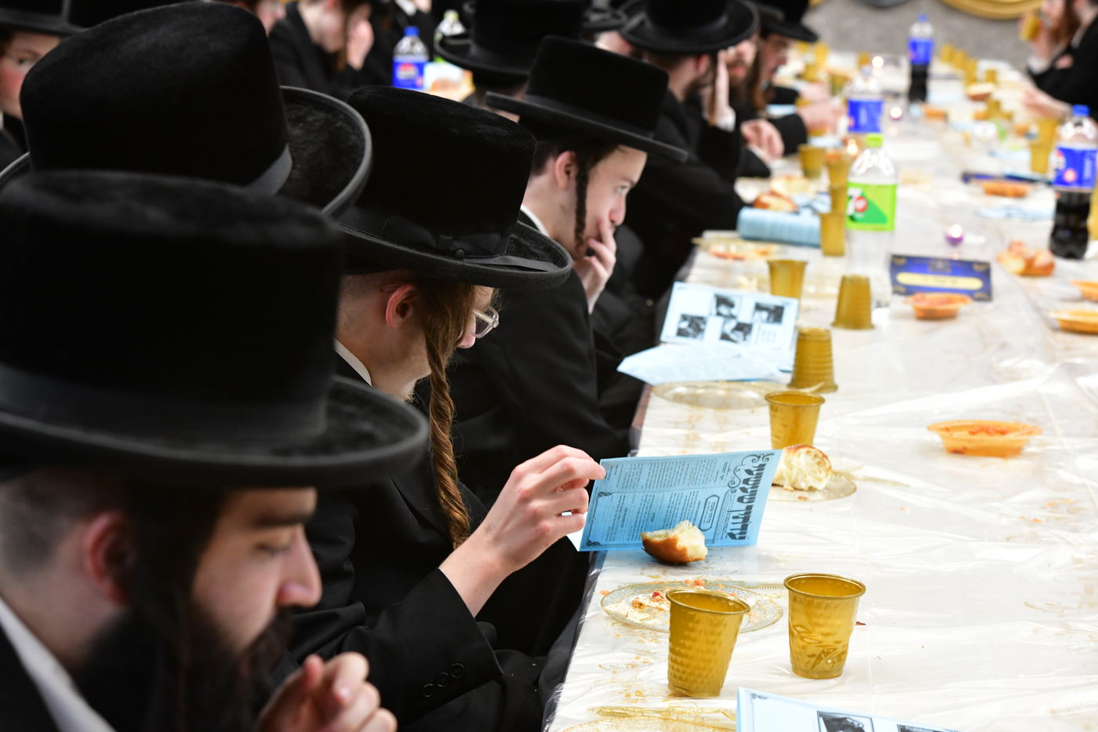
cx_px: 549
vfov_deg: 17.5
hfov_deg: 26.0
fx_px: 2379
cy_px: 366
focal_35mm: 78
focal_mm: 78
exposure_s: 1/100
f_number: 5.6
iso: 3200
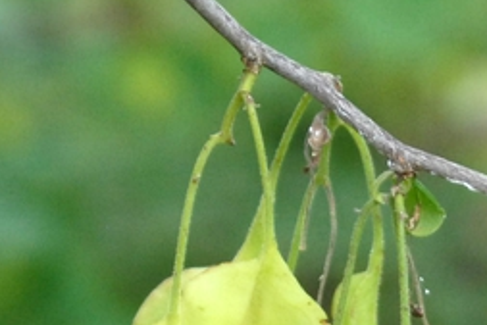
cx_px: 597
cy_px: 432
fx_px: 3127
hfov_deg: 8.8
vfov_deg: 5.9
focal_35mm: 231
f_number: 4
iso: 400
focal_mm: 38
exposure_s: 1/50
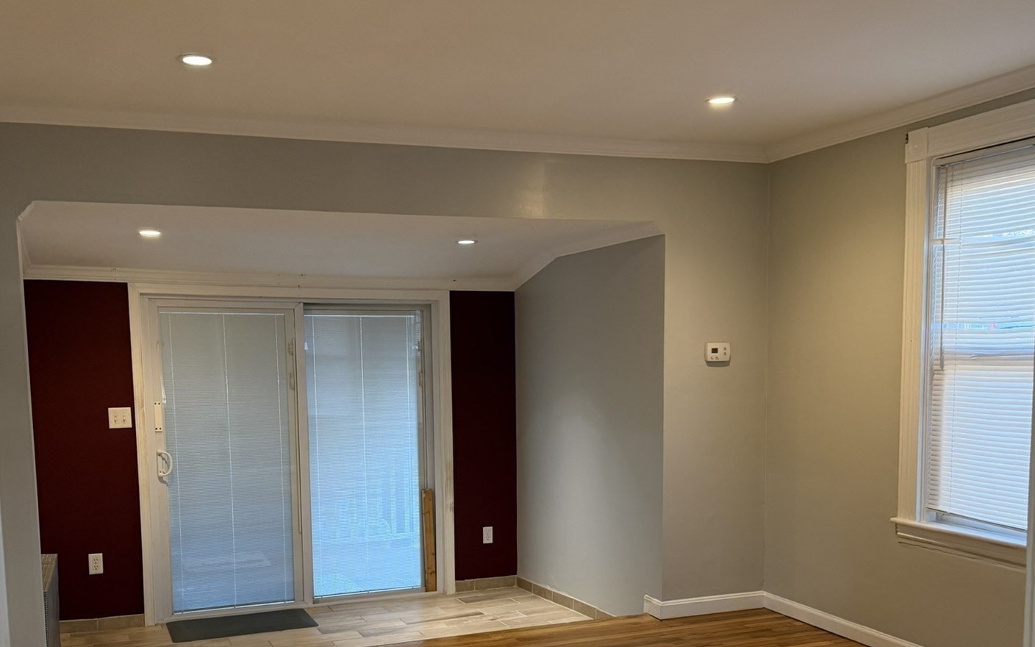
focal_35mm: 37
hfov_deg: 52.7
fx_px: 1044
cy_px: 467
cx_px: 529
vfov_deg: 33.9
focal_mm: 6.76
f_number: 1.78
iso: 250
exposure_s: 1/60
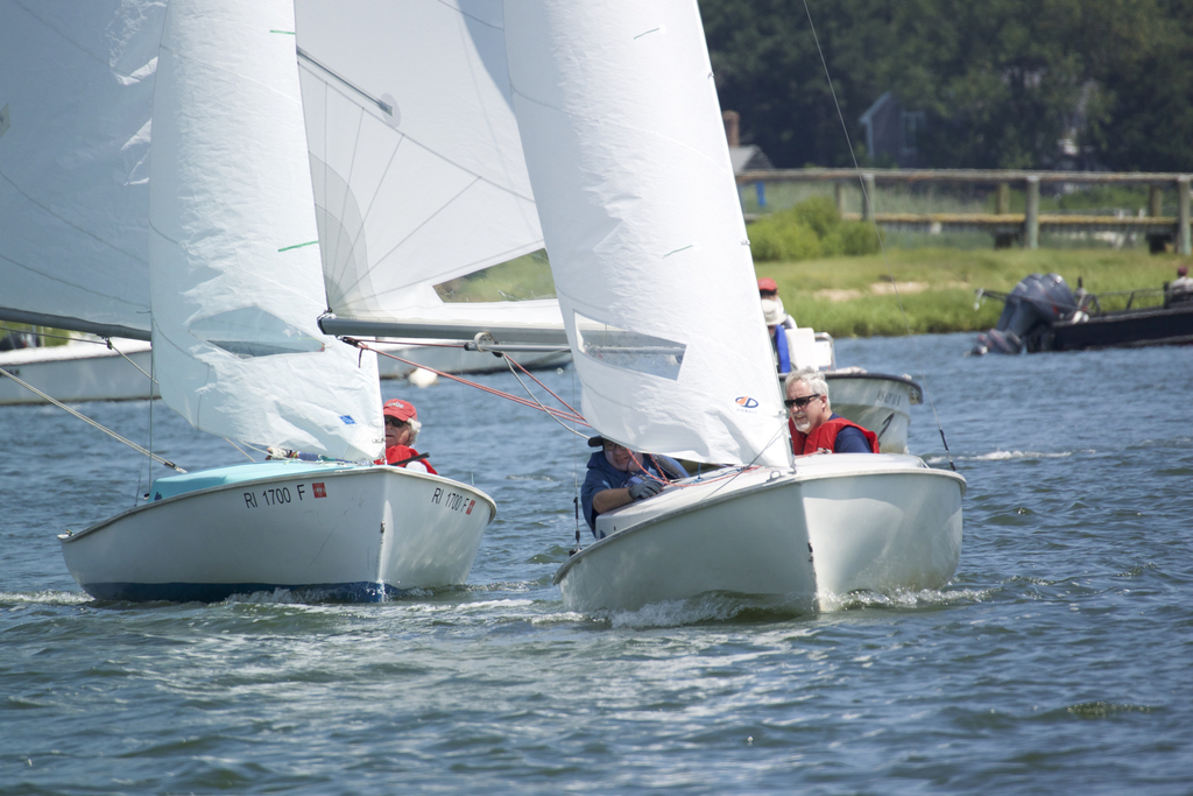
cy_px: 398
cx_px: 596
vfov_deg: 1.7
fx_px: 26844
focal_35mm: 810
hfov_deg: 2.5
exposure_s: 1/640
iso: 160
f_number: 5.6
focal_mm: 300
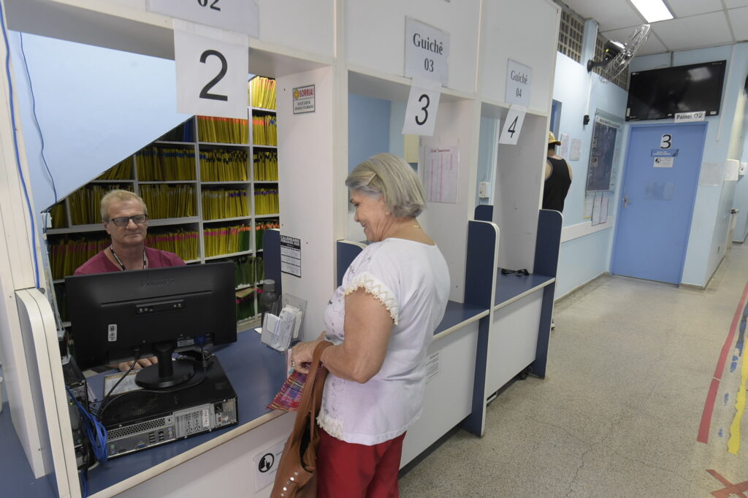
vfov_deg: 59.5
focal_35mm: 21
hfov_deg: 81.2
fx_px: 436
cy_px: 249
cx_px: 374
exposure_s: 1/80
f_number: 6.3
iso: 3200
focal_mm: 21
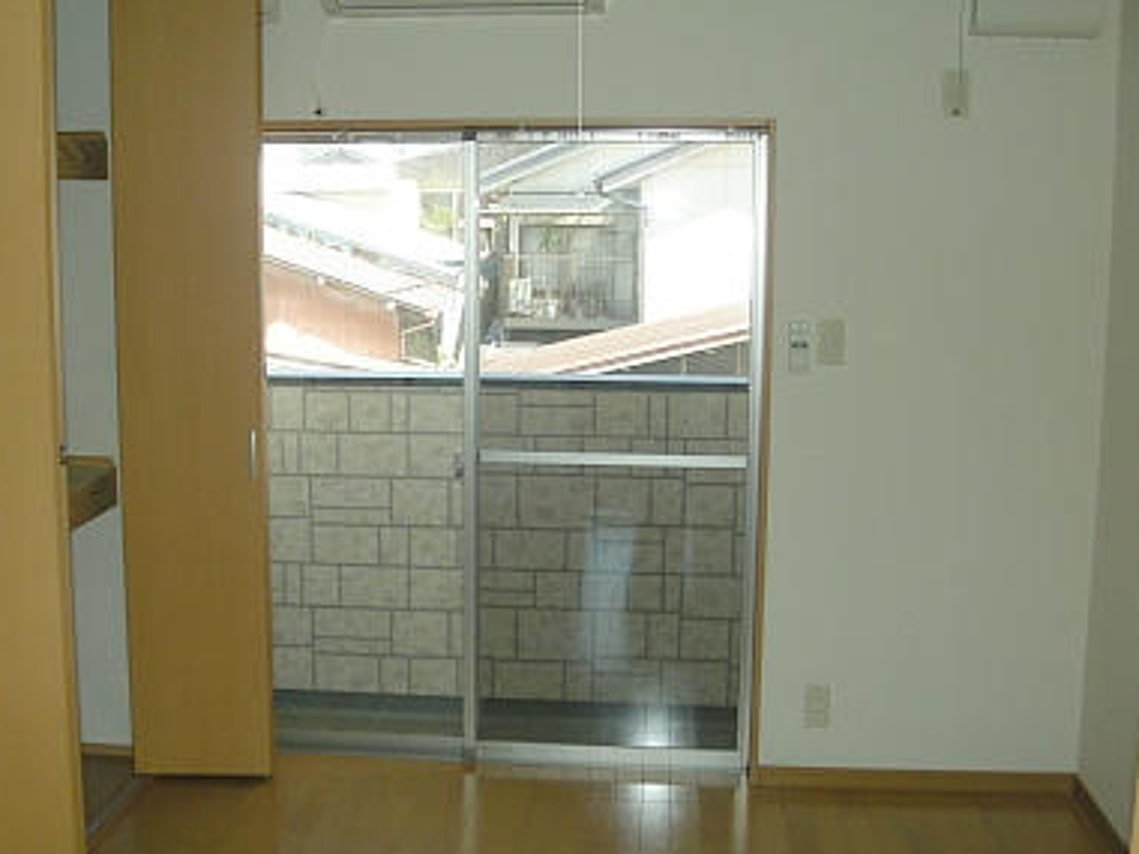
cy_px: 406
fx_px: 1514
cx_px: 447
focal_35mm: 46
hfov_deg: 41.0
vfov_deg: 31.5
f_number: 2.8
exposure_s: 1/152
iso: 90
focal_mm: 5.7
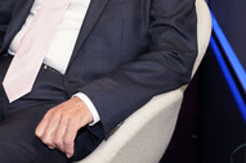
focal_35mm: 104
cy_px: -22
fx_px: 710
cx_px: 26
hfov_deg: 19.3
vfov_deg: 12.9
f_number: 5
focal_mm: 44
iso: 2000
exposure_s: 1/160
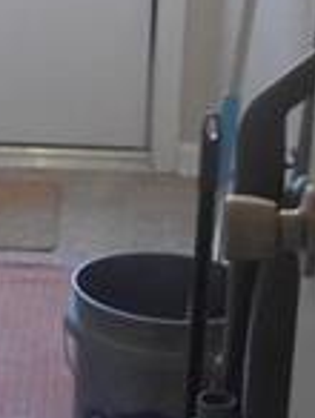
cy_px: 192
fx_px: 1778
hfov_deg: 9.4
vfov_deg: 13.4
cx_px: -321
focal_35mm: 147
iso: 320
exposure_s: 1/30
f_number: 3.5
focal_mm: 5
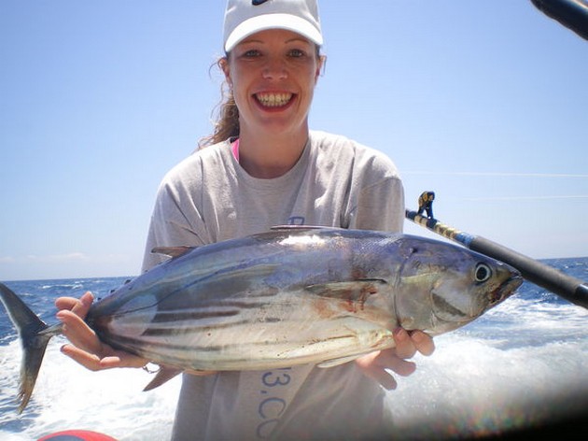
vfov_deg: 39.6
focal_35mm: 36
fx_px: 611
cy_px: 220
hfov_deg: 51.4
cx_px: 294
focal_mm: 6.3
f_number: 4.6
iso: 50
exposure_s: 1/400
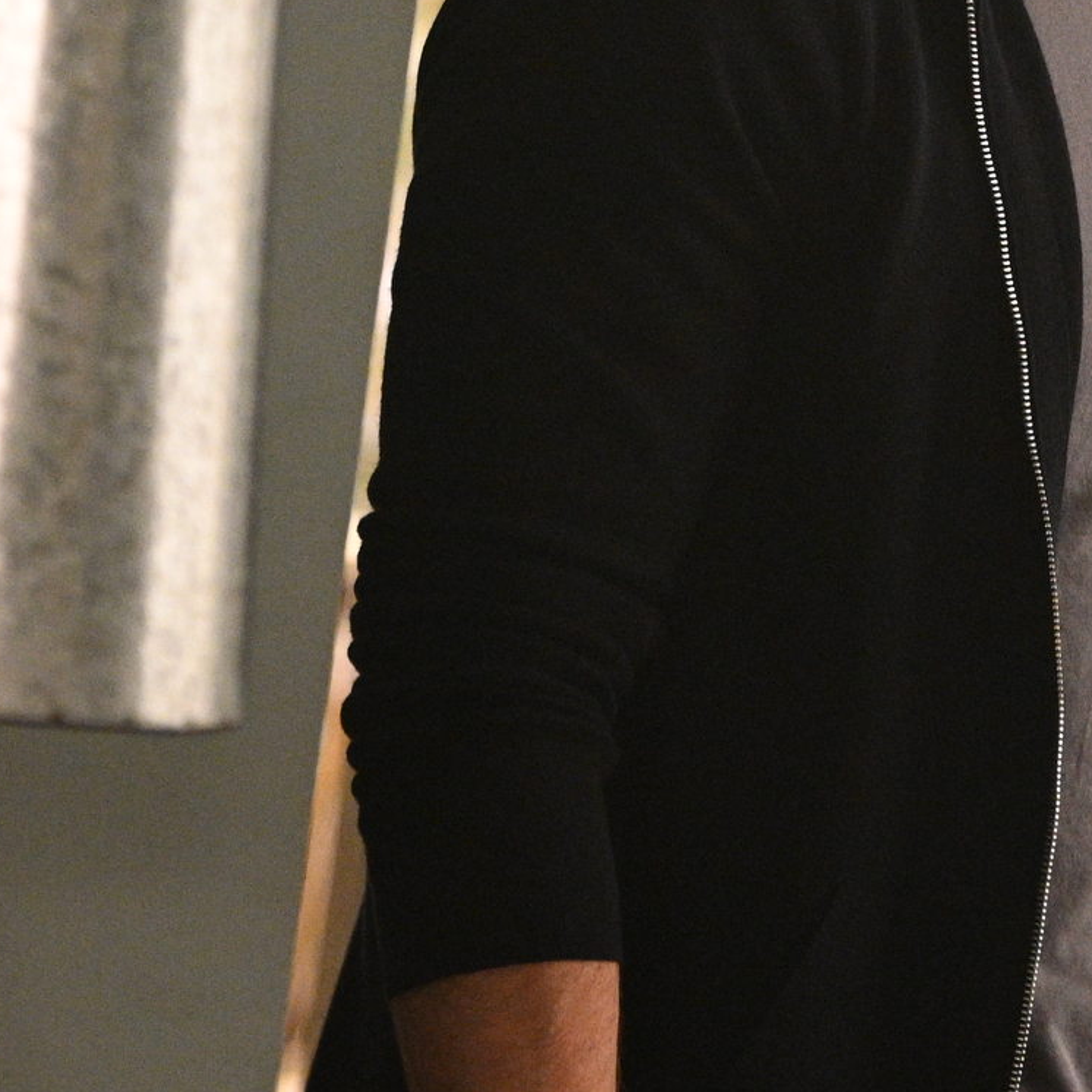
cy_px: -92
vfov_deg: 3.8
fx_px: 16453
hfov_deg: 3.8
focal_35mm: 461
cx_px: 748
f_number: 2.8
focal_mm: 135
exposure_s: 1/125
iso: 6400
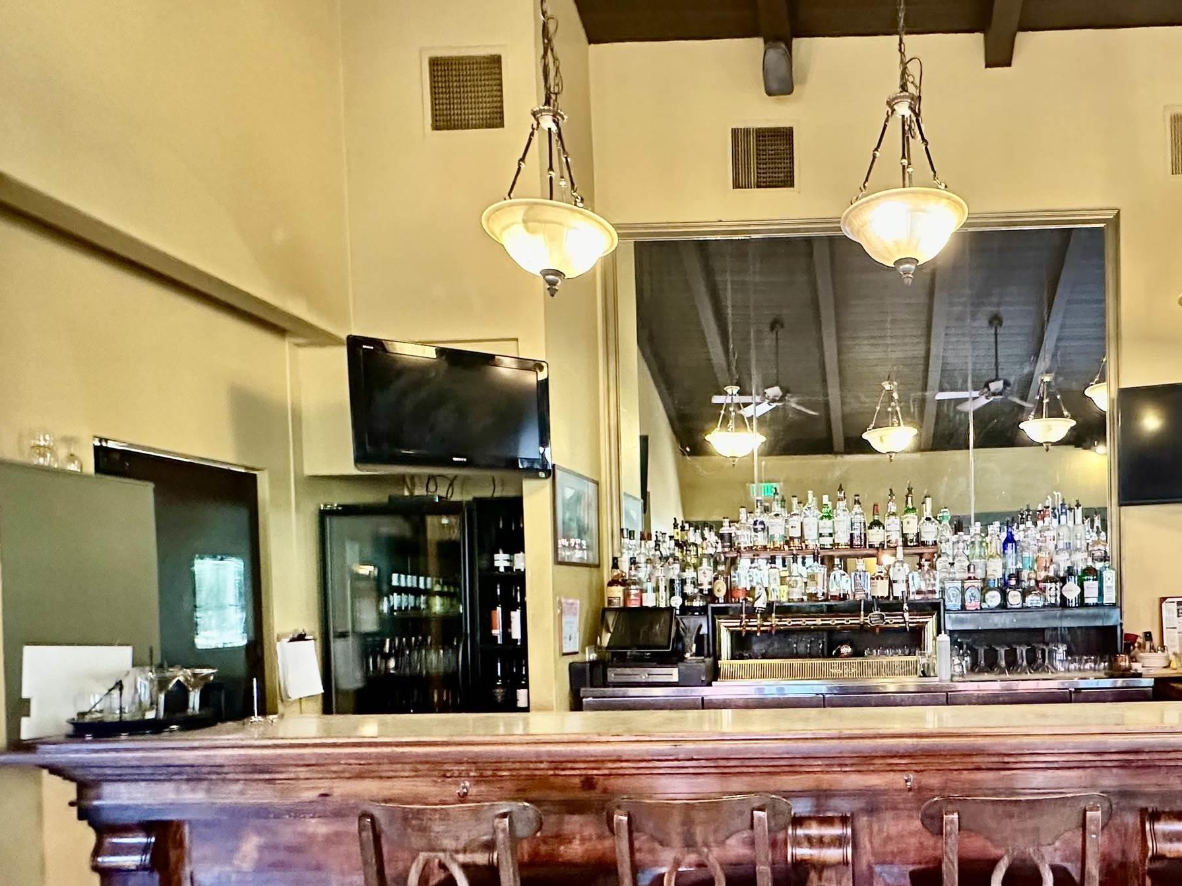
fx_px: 820
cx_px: 864
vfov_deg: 55.1
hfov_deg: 67.7
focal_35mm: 24
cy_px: 622
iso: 800
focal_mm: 2.22
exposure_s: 1/60
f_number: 2.2
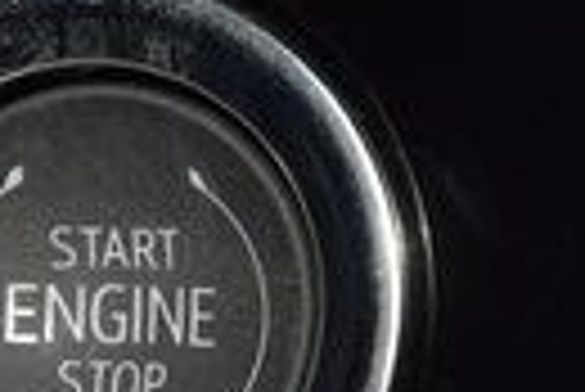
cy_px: 480
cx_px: 742
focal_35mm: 517
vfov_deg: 2.7
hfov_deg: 4.0
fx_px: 8411
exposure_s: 1/125
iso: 100
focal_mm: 70
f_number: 8
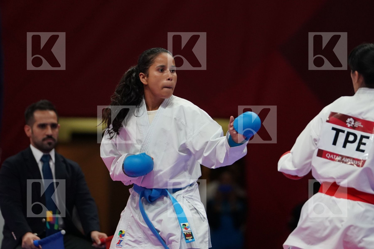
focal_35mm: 420
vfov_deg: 3.3
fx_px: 4363
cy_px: 124
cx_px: 187
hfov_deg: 4.9
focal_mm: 280
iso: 2500
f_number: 4
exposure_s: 1/1000
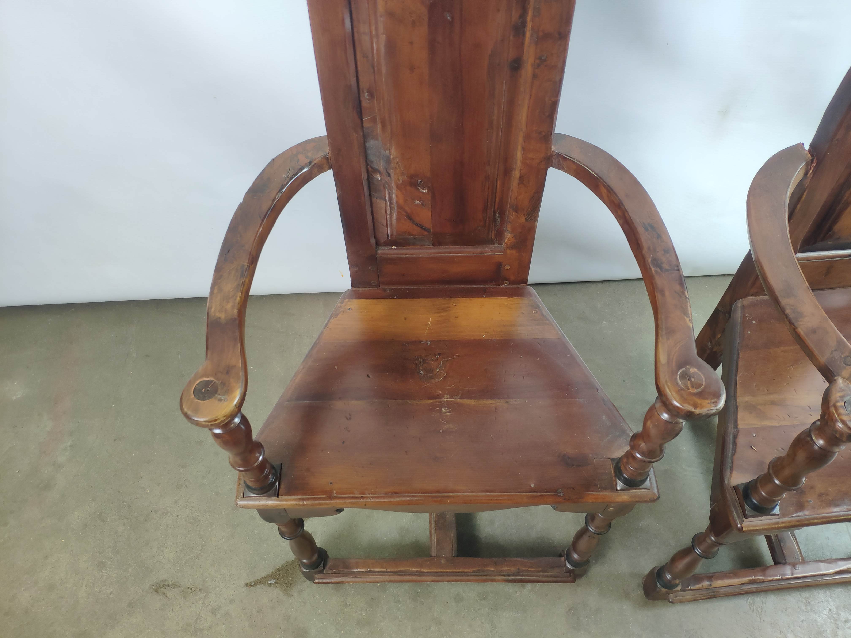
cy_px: 319
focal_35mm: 21
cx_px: 426
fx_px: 516
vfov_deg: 63.4
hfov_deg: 79.0
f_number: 1.8
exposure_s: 1/33
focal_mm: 4.22
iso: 213
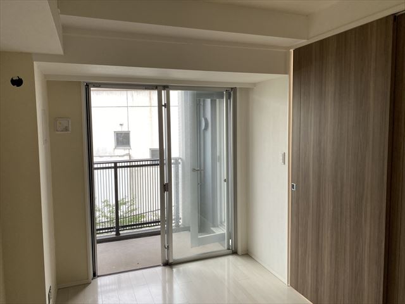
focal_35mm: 26
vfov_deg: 53.1
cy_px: 152
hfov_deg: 67.3
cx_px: 202
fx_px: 304
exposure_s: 1/100
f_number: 1.8
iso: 80
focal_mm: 4.25
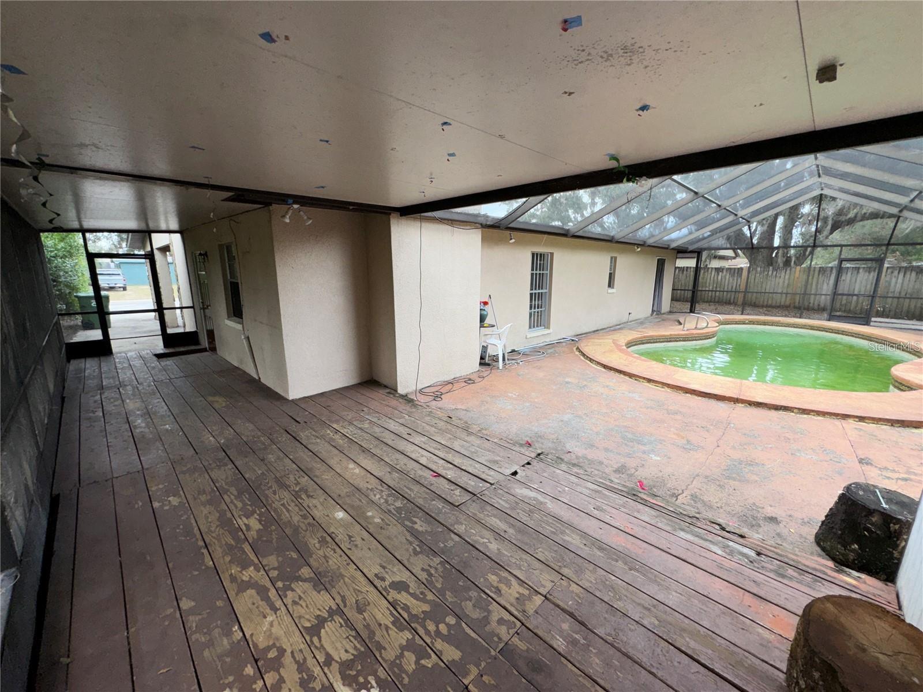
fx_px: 373
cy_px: 346
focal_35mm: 14
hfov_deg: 102.1
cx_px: 462
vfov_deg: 85.7
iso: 32
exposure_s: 1/179
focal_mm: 2.22
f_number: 2.2
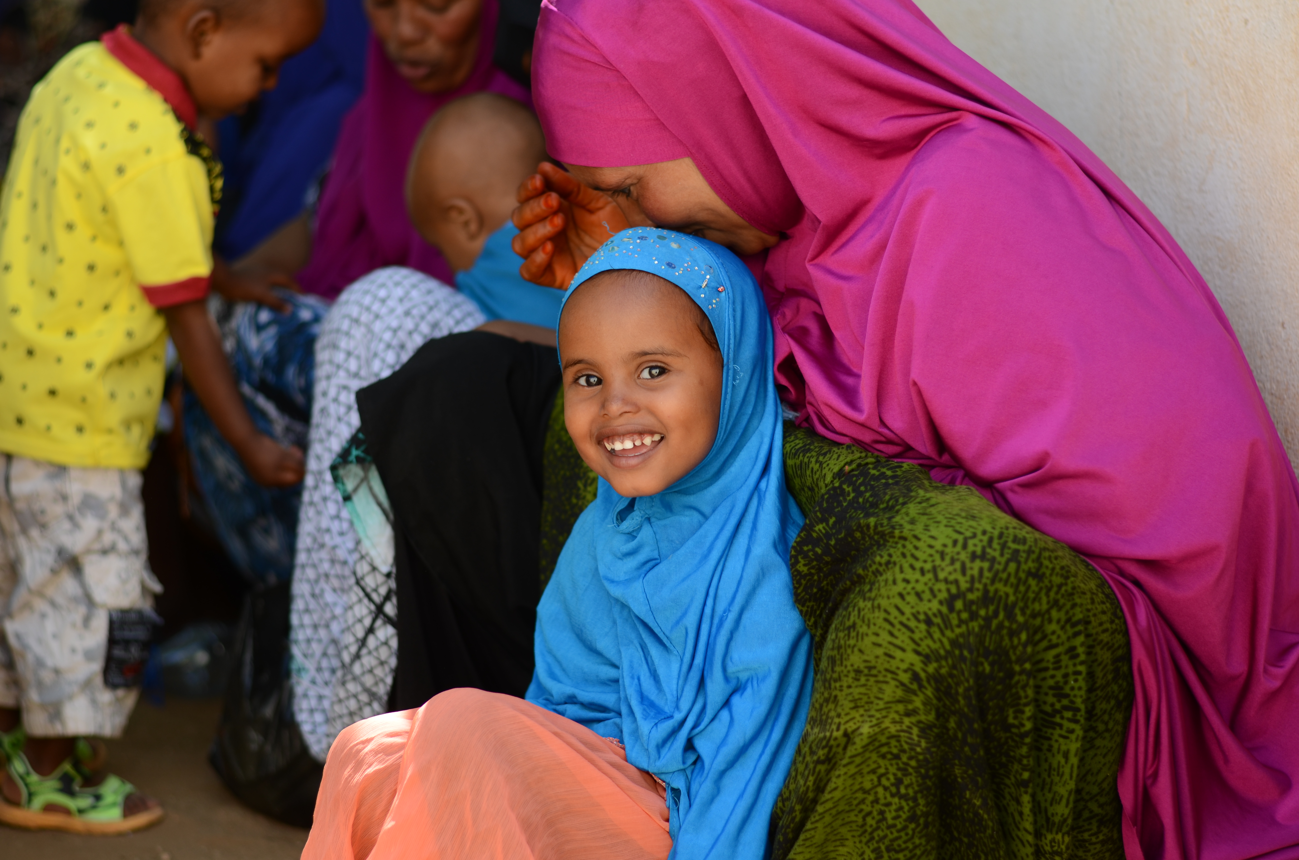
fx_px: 2701
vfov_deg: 18.1
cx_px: 650
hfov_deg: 27.0
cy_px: 430
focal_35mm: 75
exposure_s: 1/640
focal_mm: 50
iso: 100
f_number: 2.2
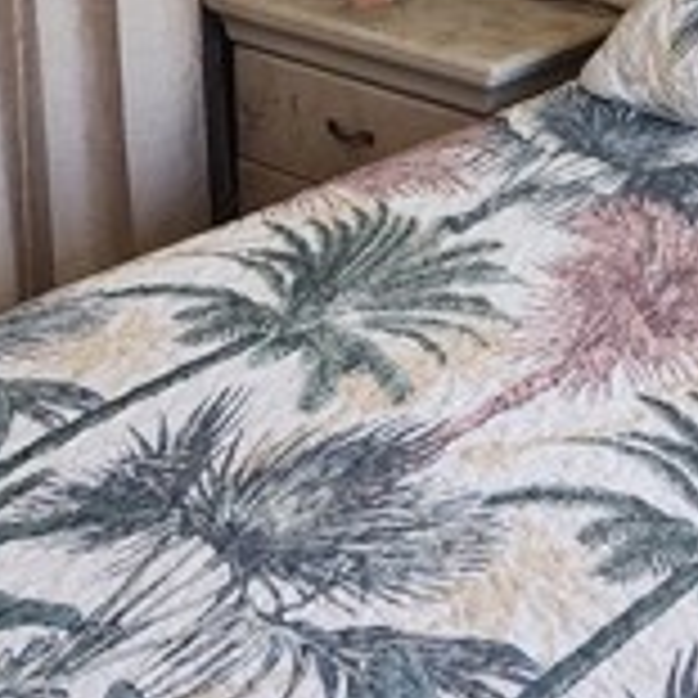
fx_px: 1916
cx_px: 338
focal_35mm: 84
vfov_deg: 20.0
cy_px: -5
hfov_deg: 20.6
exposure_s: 1/60
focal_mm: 6.4
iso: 100
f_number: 1.8
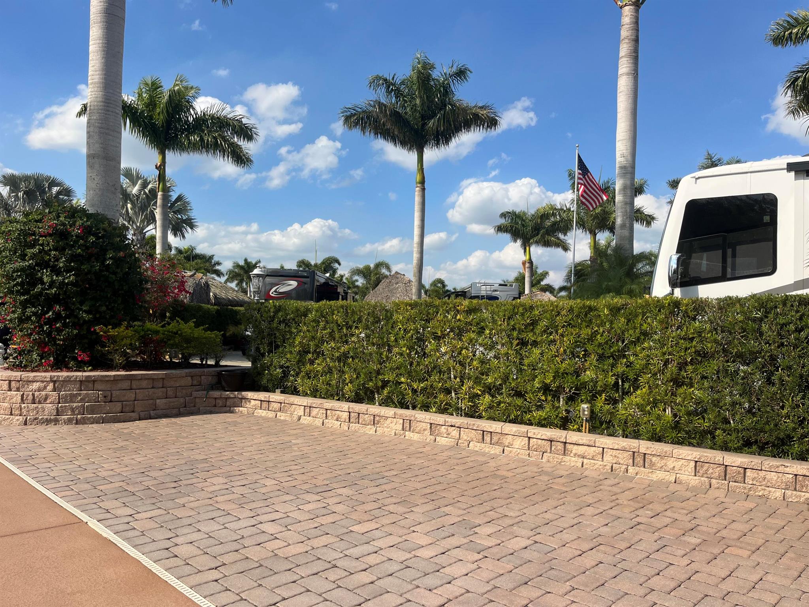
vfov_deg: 53.1
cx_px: 404
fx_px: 608
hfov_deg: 67.3
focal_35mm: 26
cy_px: 304
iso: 50
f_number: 1.6
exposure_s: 1/4016
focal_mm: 5.1
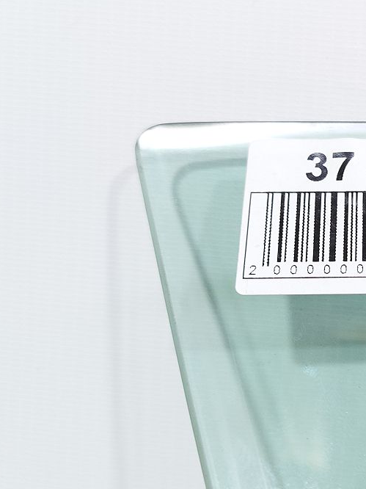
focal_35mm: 50
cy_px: 272
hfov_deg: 26.2
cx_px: 428
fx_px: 705
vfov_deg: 38.2
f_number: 1.8
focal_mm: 5.23
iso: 80
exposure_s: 1/50
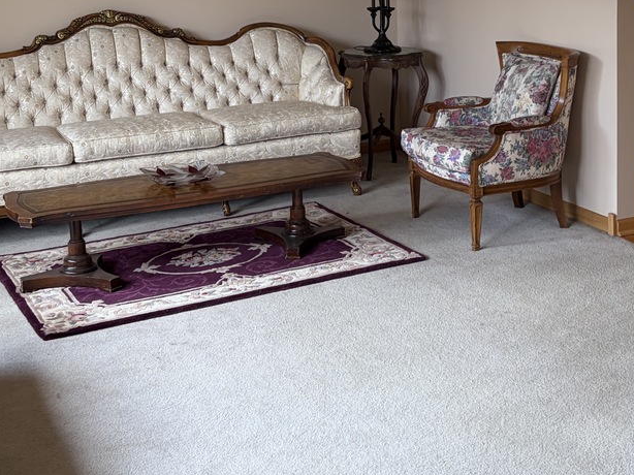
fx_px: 1117
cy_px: 43
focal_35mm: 61
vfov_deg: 23.4
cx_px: 444
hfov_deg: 31.3
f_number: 1.6
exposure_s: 1/167
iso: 80
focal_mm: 5.96
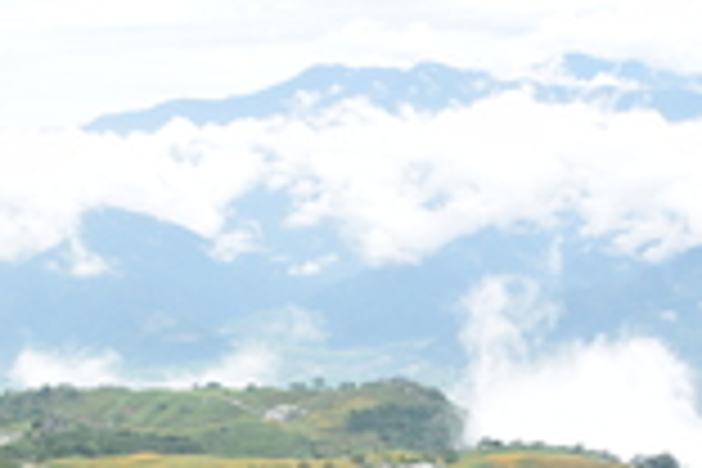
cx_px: 396
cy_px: 436
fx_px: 1521
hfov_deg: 26.0
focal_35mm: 78
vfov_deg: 17.2
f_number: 6.3
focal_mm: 18
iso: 320
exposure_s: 1/400
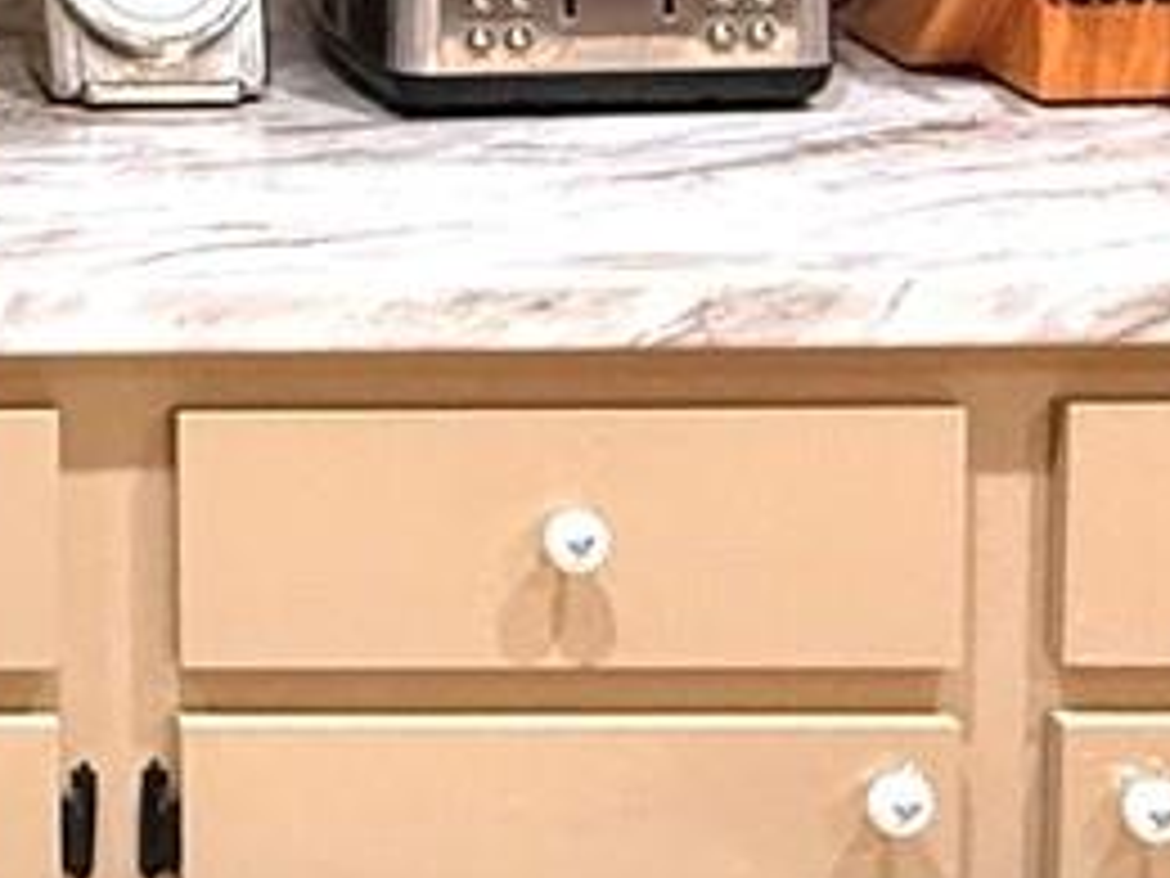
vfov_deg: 16.2
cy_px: -293
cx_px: -428
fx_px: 2907
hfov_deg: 20.4
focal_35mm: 86
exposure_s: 1/60
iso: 400
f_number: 2.2
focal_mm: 2.22
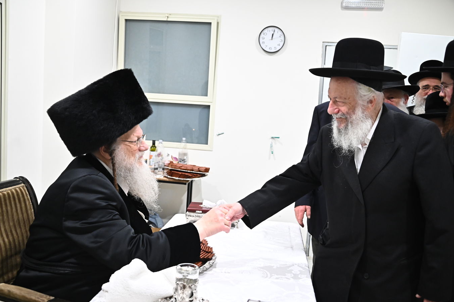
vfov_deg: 40.0
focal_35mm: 33
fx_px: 416
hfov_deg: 57.2
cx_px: 230
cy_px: 154
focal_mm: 32
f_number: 4
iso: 3200
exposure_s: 1/200
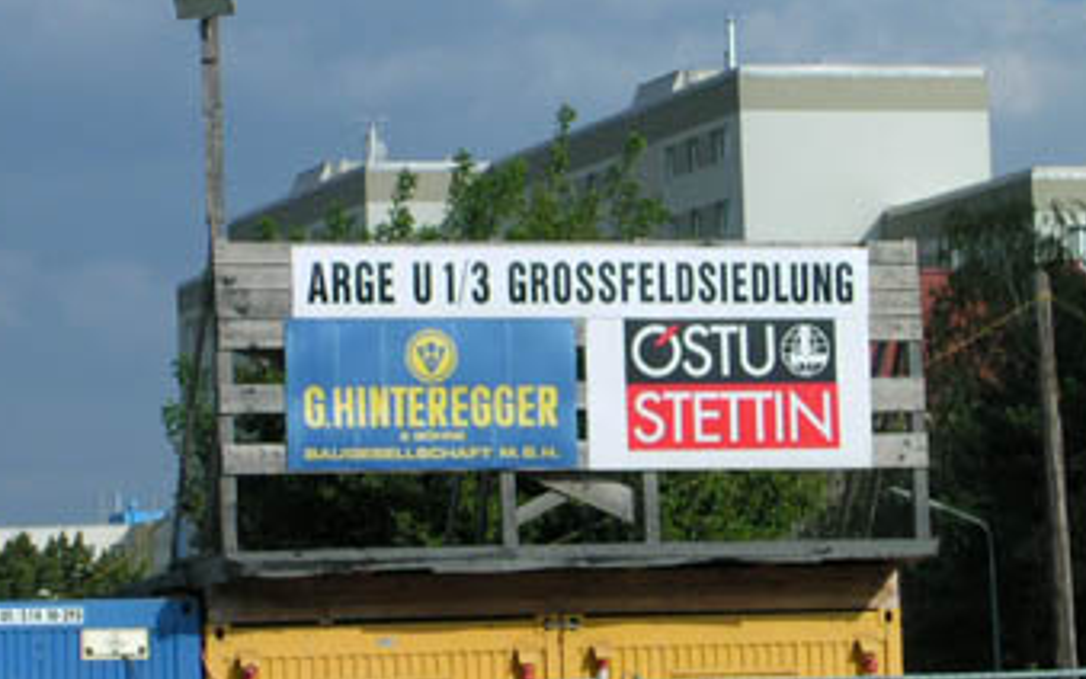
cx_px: 554
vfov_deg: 6.9
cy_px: 296
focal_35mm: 191
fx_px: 5654
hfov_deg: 11.0
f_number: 4.8
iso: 100
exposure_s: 1/663
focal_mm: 16.8
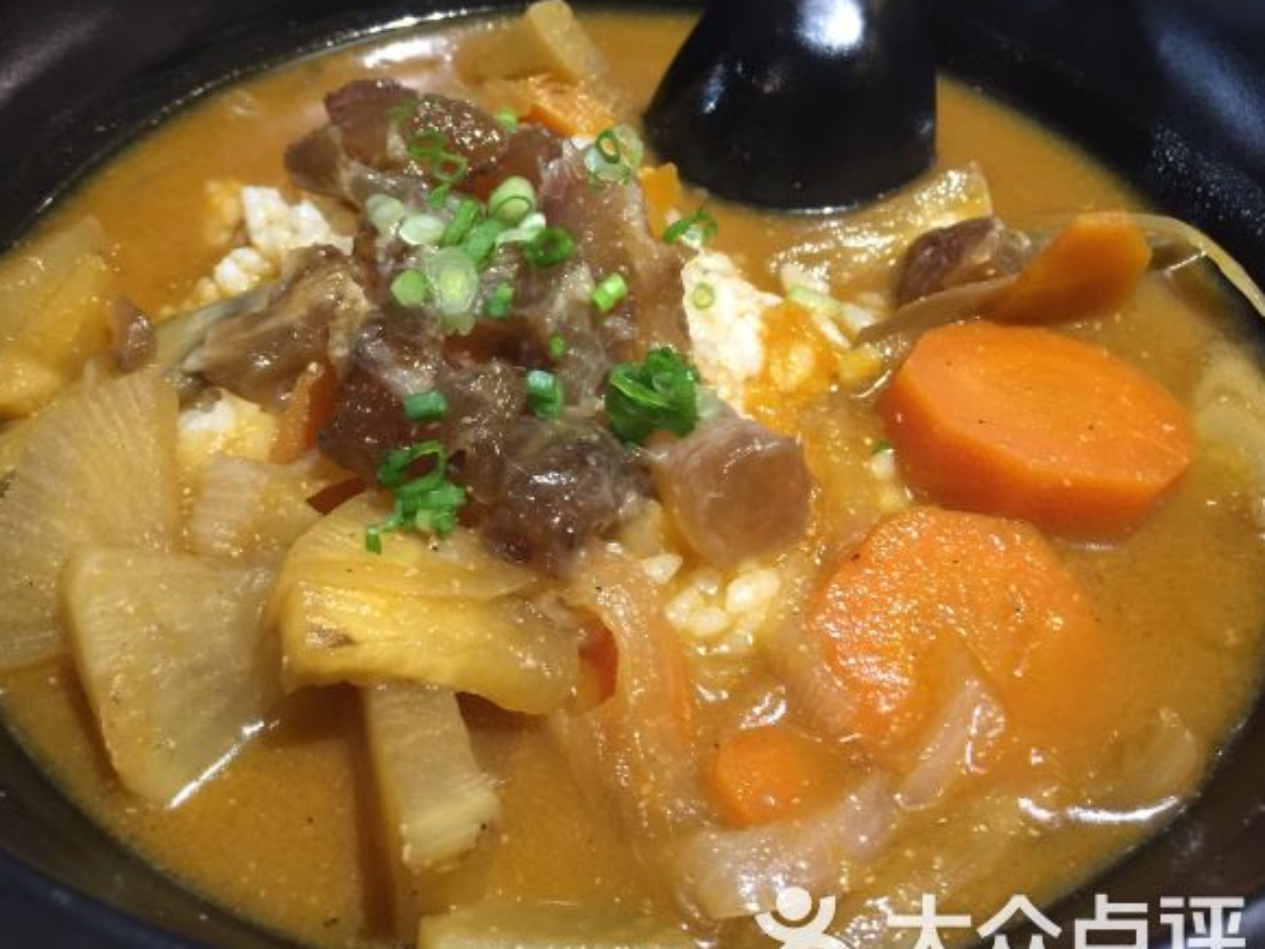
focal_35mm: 35
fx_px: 1279
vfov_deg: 40.7
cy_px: 479
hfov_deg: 52.4
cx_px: 539
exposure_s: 1/8
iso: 125
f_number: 2.2
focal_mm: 4.15
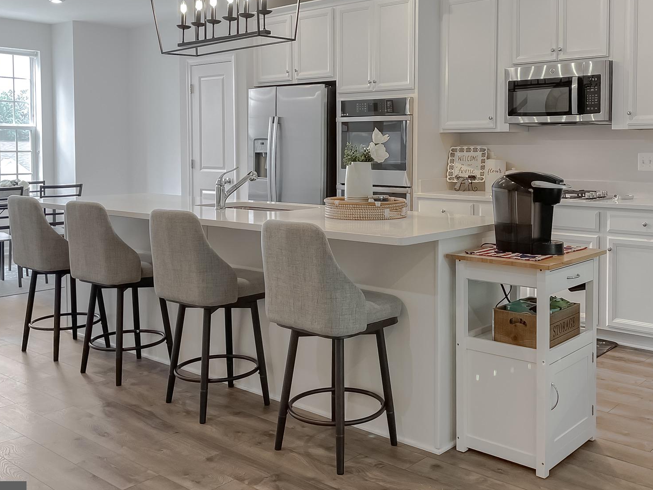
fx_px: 679
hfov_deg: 51.2
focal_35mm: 36
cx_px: 368
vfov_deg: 39.4
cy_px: 178
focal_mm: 5.1
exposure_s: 1/120
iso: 100
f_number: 1.6
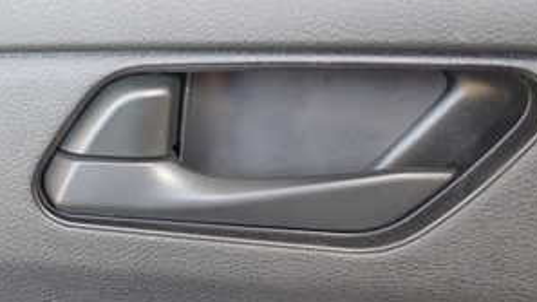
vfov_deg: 17.9
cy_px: 277
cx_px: 20
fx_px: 940
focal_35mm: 66
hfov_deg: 30.0
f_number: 2.3
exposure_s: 1/60
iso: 160
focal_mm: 5.4
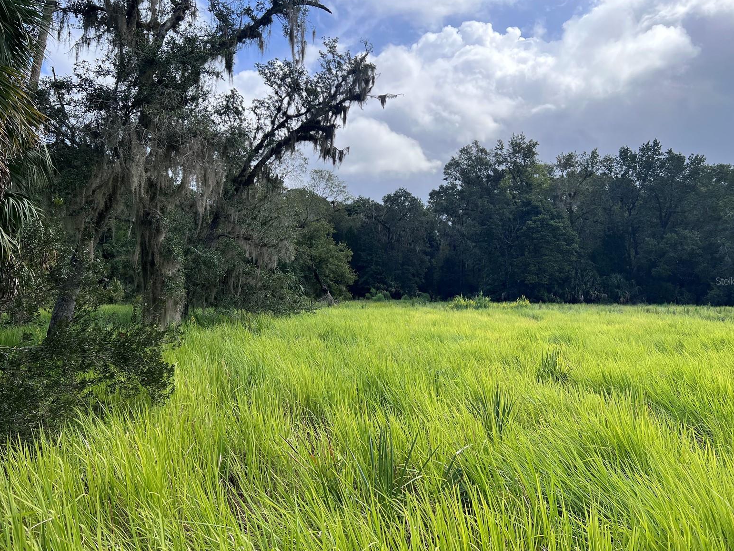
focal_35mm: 27
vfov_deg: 51.4
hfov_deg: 65.3
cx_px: 380
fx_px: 573
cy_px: 281
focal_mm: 5.7
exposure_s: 1/2841
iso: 50
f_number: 1.5
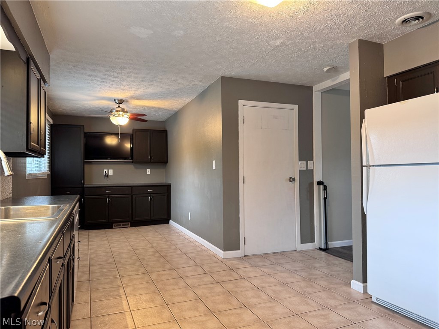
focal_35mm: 24
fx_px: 304
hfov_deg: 71.6
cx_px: 220
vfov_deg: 56.8
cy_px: 164
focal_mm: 6.76
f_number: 1.78
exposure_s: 1/60
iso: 200
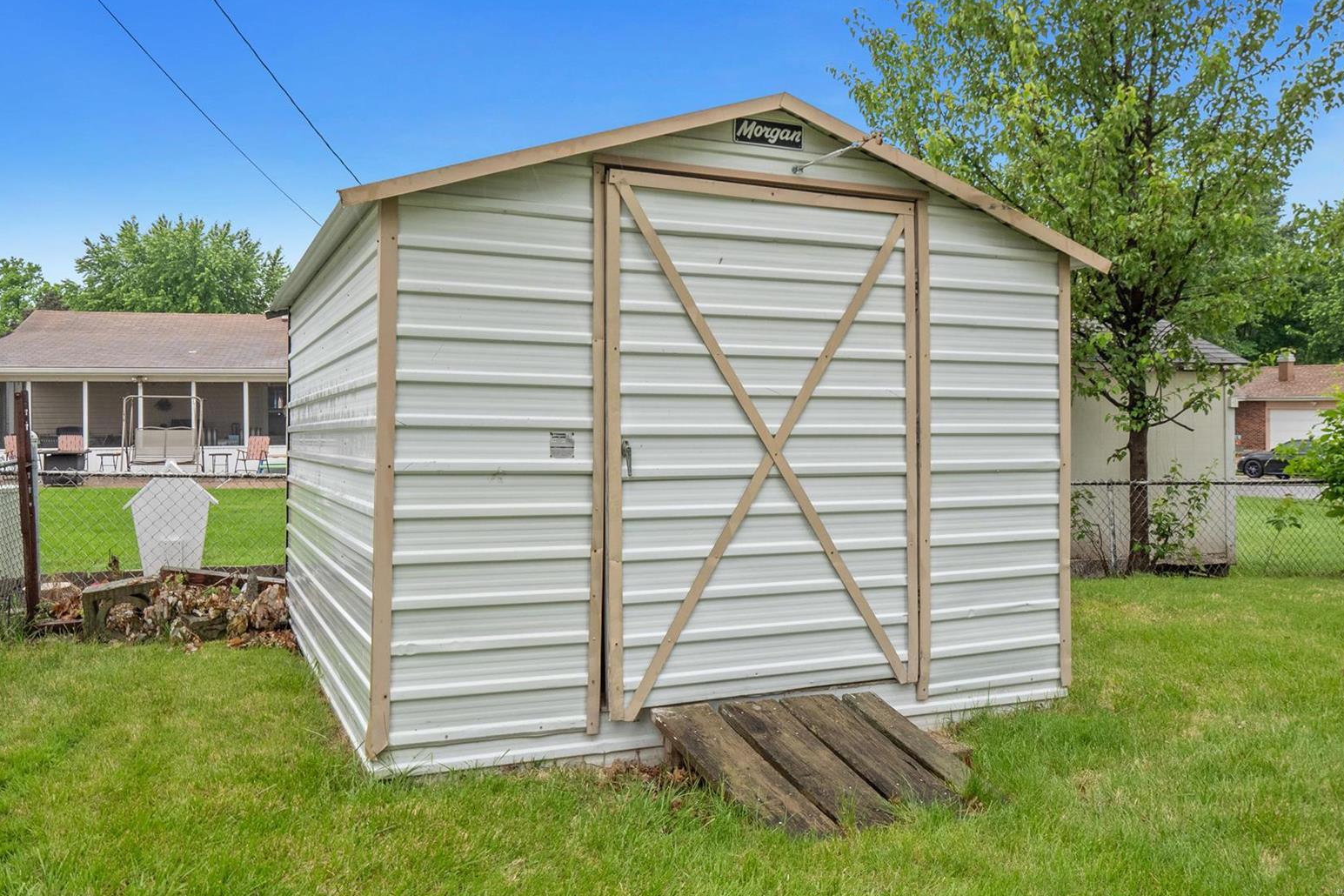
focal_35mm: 29
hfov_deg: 63.7
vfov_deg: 45.0
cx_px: 667
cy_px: 434
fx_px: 1083
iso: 400
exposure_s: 1/100
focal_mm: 14
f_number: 8
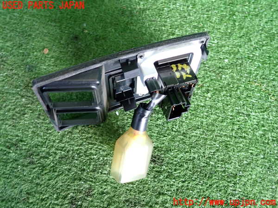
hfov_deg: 60.0
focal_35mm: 30
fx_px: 241
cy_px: 104
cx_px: 139
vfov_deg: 46.8
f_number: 2.3
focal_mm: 5.4
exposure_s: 1/30
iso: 250
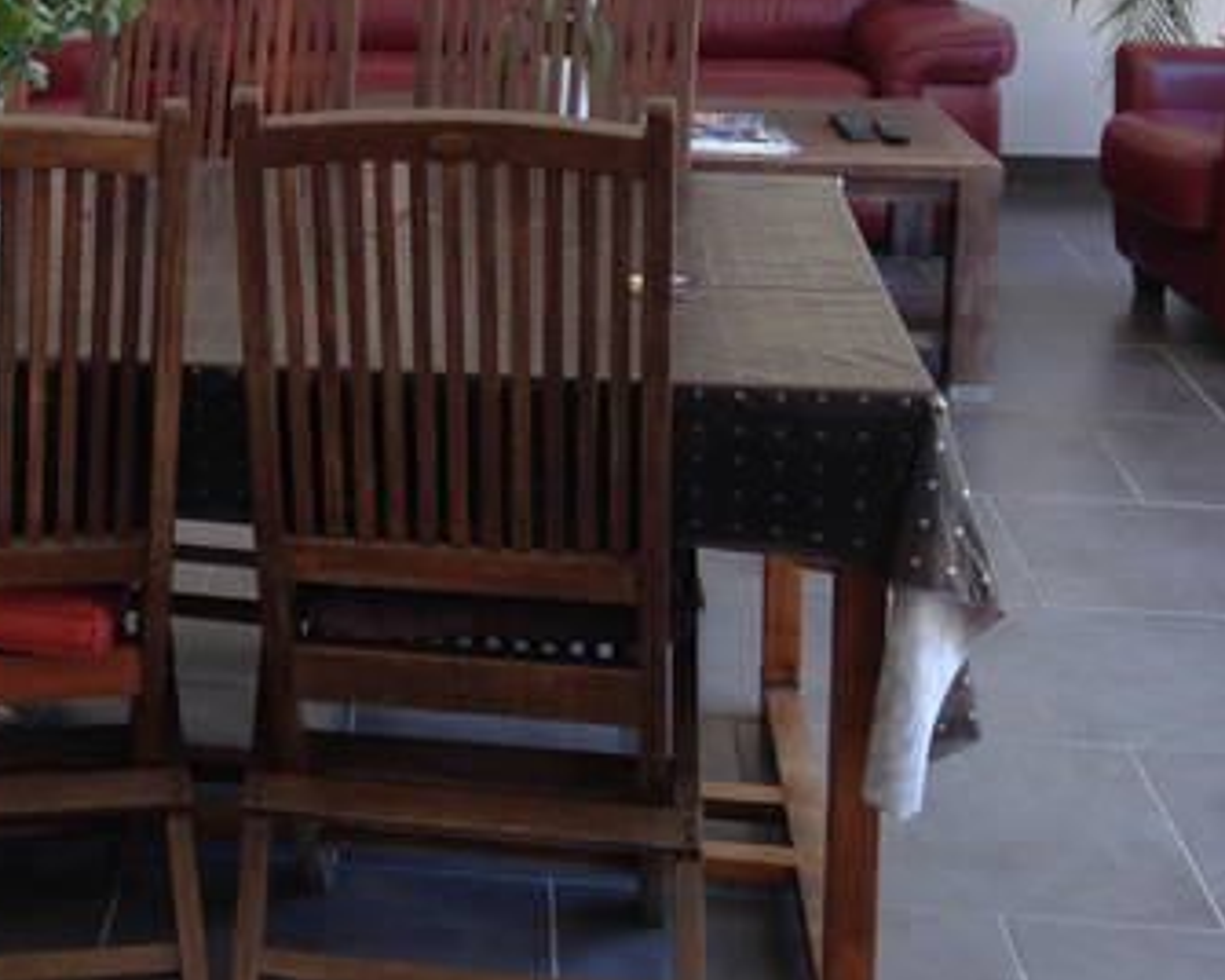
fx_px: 2755
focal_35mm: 76
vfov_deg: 19.7
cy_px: 51
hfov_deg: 24.3
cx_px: 102
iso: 50
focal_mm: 4.12
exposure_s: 1/30
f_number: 2.4
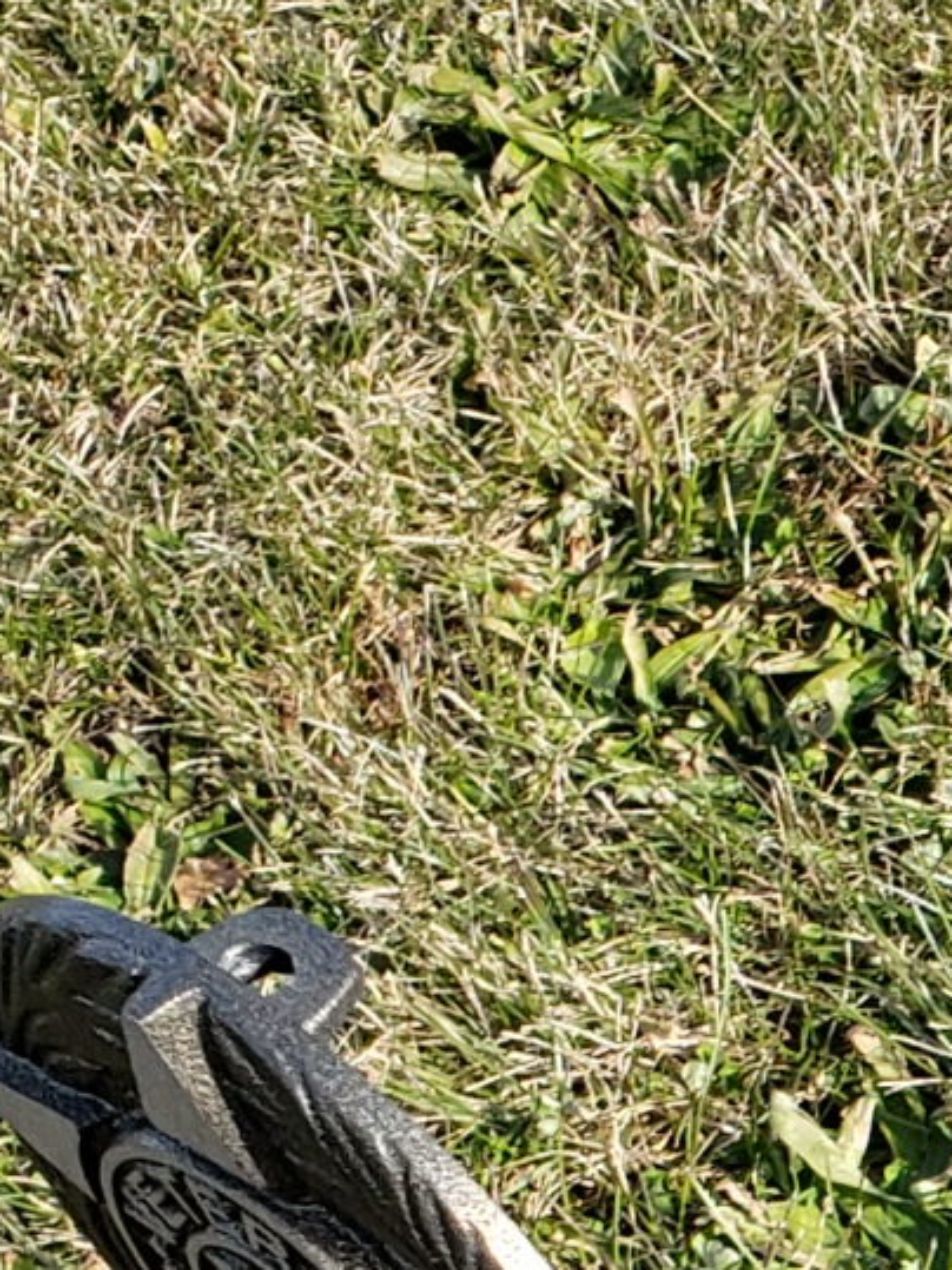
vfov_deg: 13.3
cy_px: 1958
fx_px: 5099
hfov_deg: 9.3
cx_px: 2434
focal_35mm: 139
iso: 50
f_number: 2.4
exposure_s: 1/572
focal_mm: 4.3
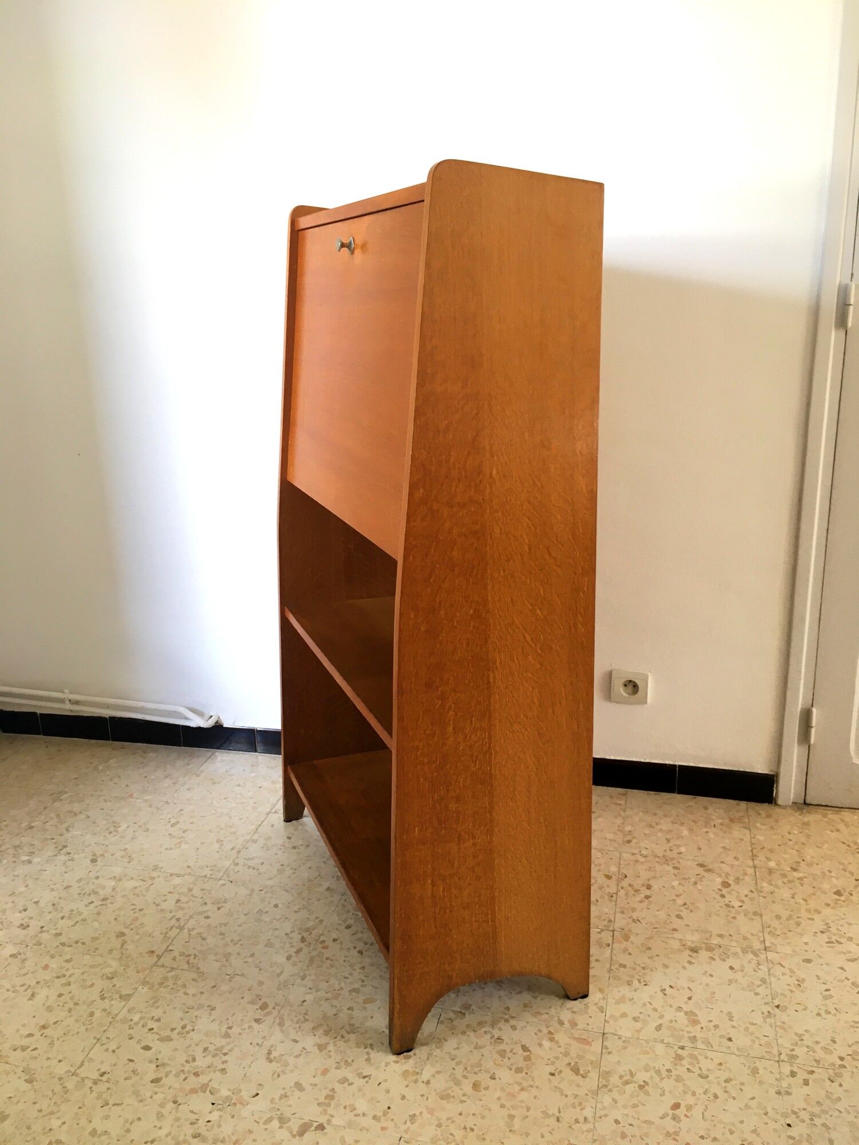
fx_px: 960
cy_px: 572
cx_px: 430
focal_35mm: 29
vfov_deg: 61.7
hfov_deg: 48.2
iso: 80
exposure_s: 1/33
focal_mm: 4.15
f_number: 2.2
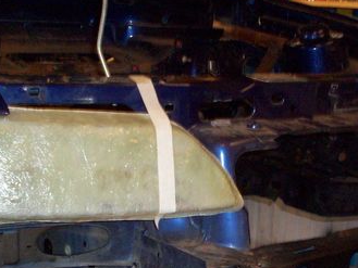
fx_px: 745
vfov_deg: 20.3
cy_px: 195
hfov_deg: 27.0
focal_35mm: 72
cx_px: 220
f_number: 2.8
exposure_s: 1/64
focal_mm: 6.2
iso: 200
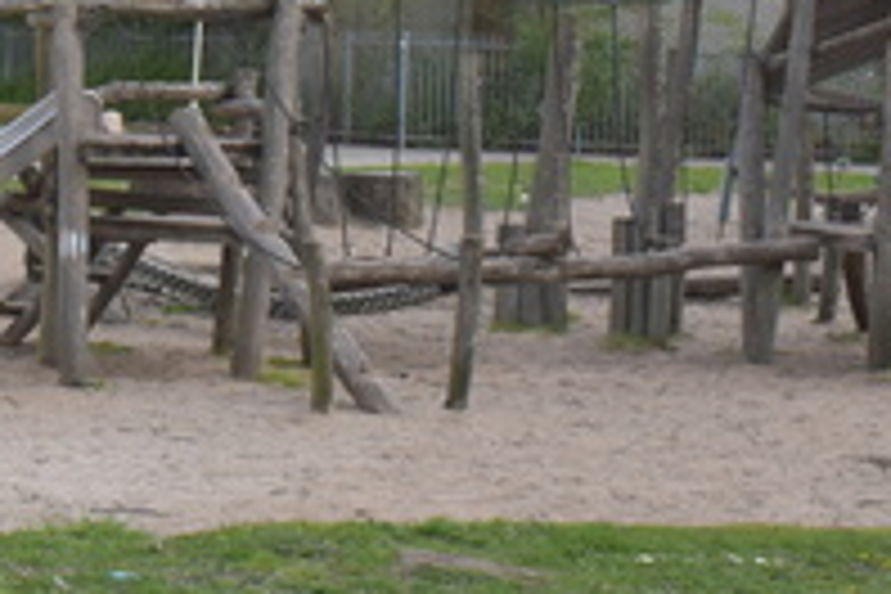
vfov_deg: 11.1
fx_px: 3032
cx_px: 36
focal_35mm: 123
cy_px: 40
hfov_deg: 16.4
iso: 1000
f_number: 7.1
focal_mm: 27
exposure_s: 1/1000
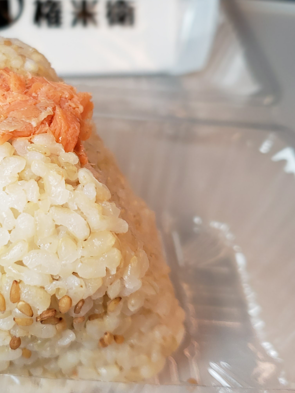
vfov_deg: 36.6
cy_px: 151
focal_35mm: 52
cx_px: 30
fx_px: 591
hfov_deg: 27.1
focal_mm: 4.3
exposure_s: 1/120
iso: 64
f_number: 1.5
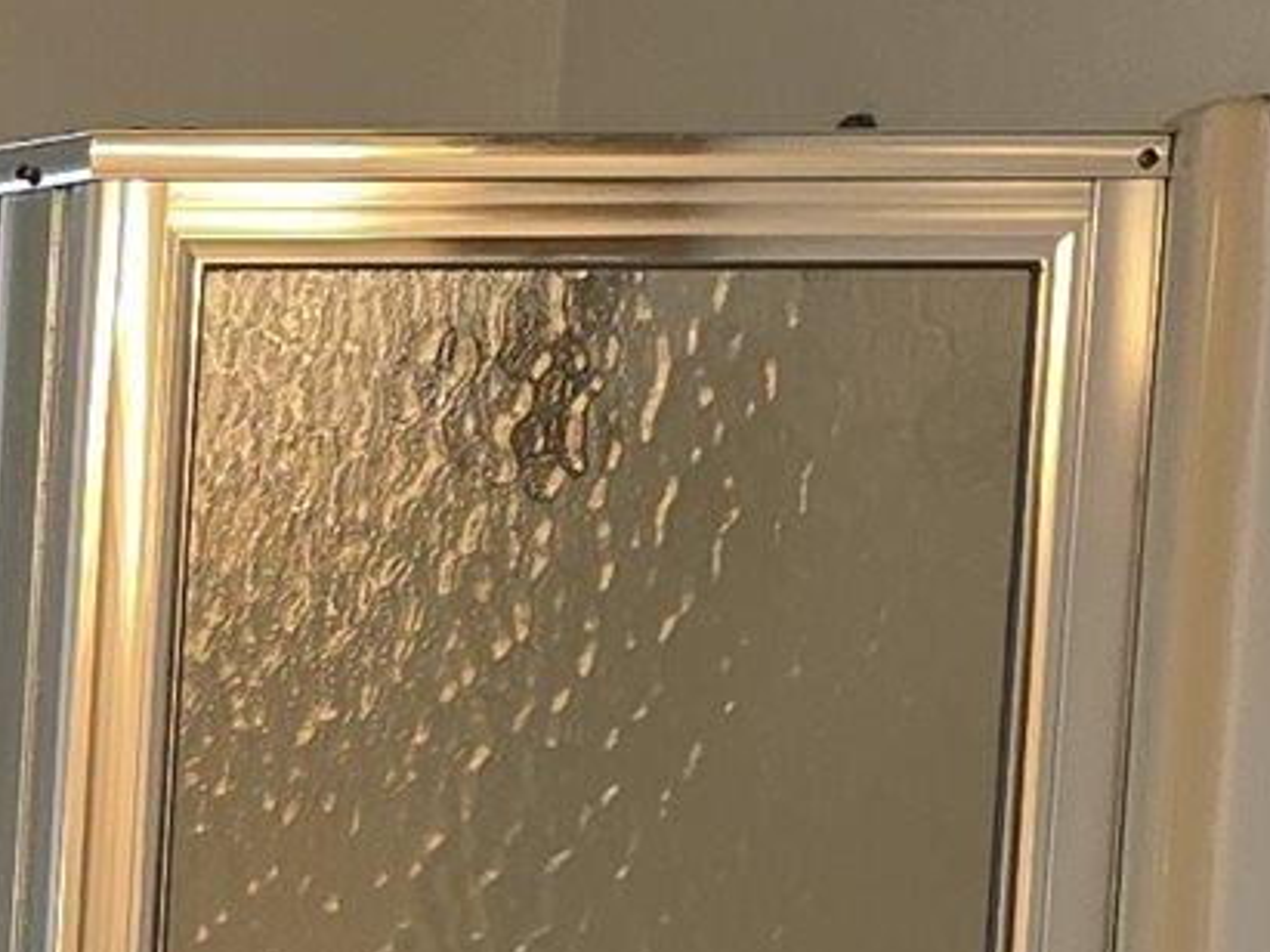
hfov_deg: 10.1
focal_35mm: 172
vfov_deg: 8.1
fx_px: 6309
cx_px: -1715
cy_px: 2062
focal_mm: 6.3
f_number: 1.7
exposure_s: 1/60
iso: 16
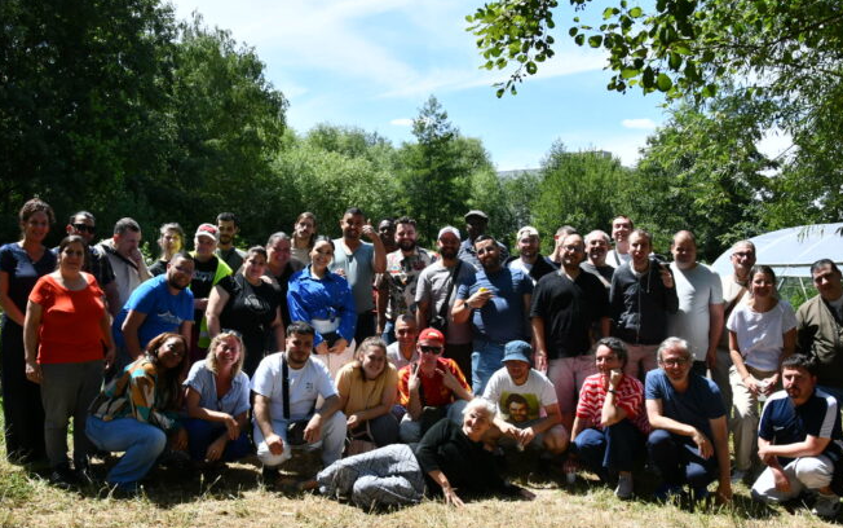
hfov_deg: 53.8
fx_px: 827
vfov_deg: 35.3
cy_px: 305
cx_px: 365
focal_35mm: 36
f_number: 14
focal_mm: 20
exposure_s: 1/800
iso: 1000
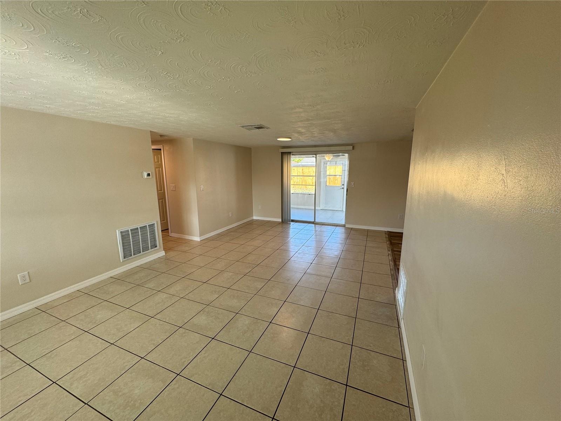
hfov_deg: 102.1
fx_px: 227
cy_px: 210
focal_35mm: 14
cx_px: 280
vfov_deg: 85.7
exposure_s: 1/120
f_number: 2.2
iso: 64
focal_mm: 2.22
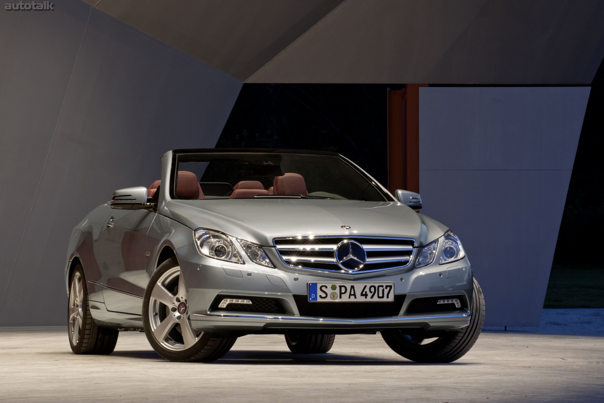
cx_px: 302
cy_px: 202
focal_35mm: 160
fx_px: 2684
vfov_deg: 8.6
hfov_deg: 12.8
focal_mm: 160
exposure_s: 6
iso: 100
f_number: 18
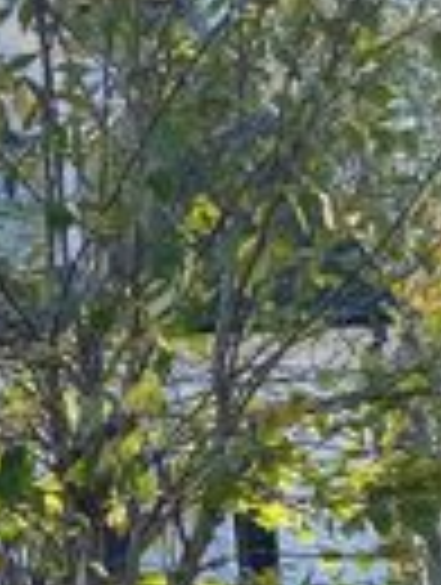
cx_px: -644
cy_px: 592
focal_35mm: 133
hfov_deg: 9.8
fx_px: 2252
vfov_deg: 14.6
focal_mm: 4.2
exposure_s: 1/824
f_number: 1.6
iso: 32
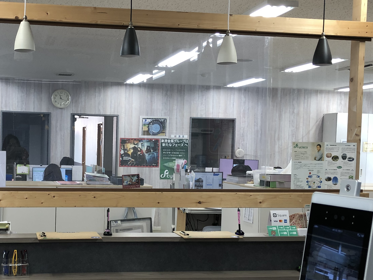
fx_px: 549
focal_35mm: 51
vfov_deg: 28.5
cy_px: 174
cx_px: 100
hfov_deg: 36.7
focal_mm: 3.99
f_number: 1.8
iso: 25
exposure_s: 1/33
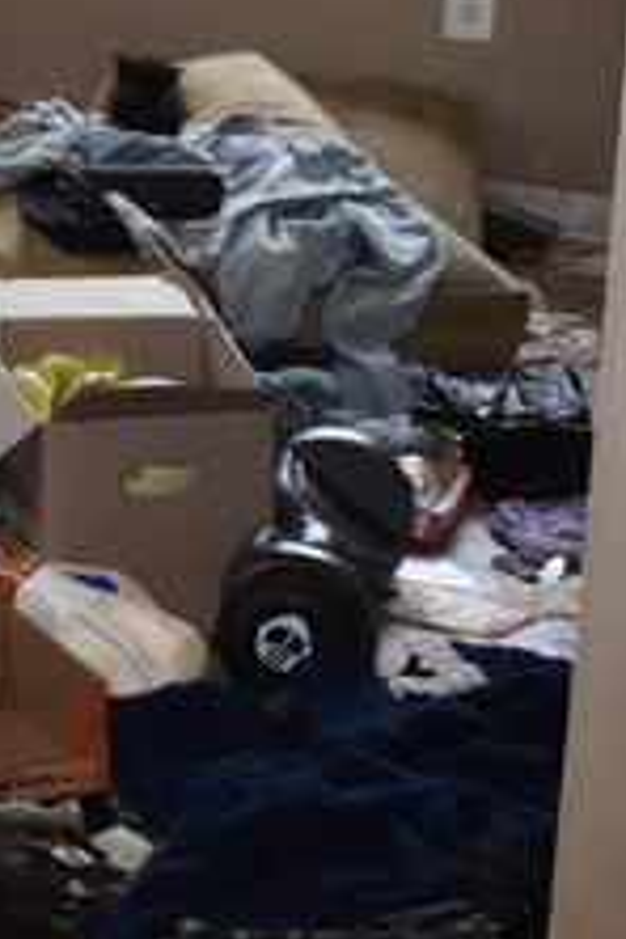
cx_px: -305
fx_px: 4278
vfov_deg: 12.4
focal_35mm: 164
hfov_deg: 8.2
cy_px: -25
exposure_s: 1/160
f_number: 4
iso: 800
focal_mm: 27
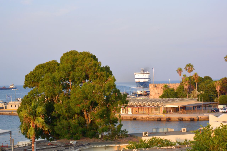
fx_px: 511
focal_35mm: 81
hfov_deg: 25.1
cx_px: 114
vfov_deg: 16.9
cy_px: 76
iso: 160
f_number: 5.6
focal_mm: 30
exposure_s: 1/200
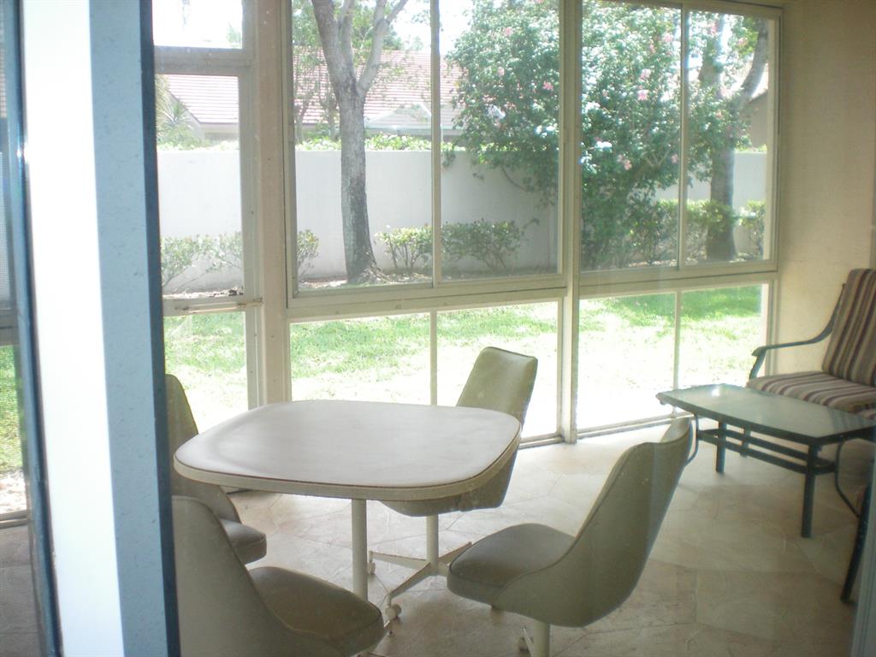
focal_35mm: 38
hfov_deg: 49.0
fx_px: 962
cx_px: 438
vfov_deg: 37.7
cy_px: 328
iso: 100
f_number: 3.1
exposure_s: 1/60
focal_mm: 6.3
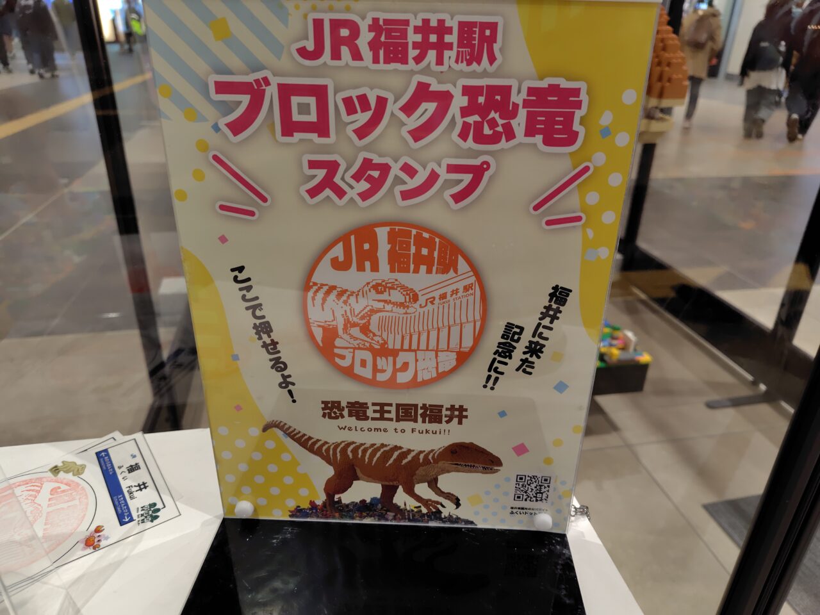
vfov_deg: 58.9
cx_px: 410
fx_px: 545
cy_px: 308
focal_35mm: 23
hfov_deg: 73.9
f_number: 1.9
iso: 298
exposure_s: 1/120
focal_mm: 5.6
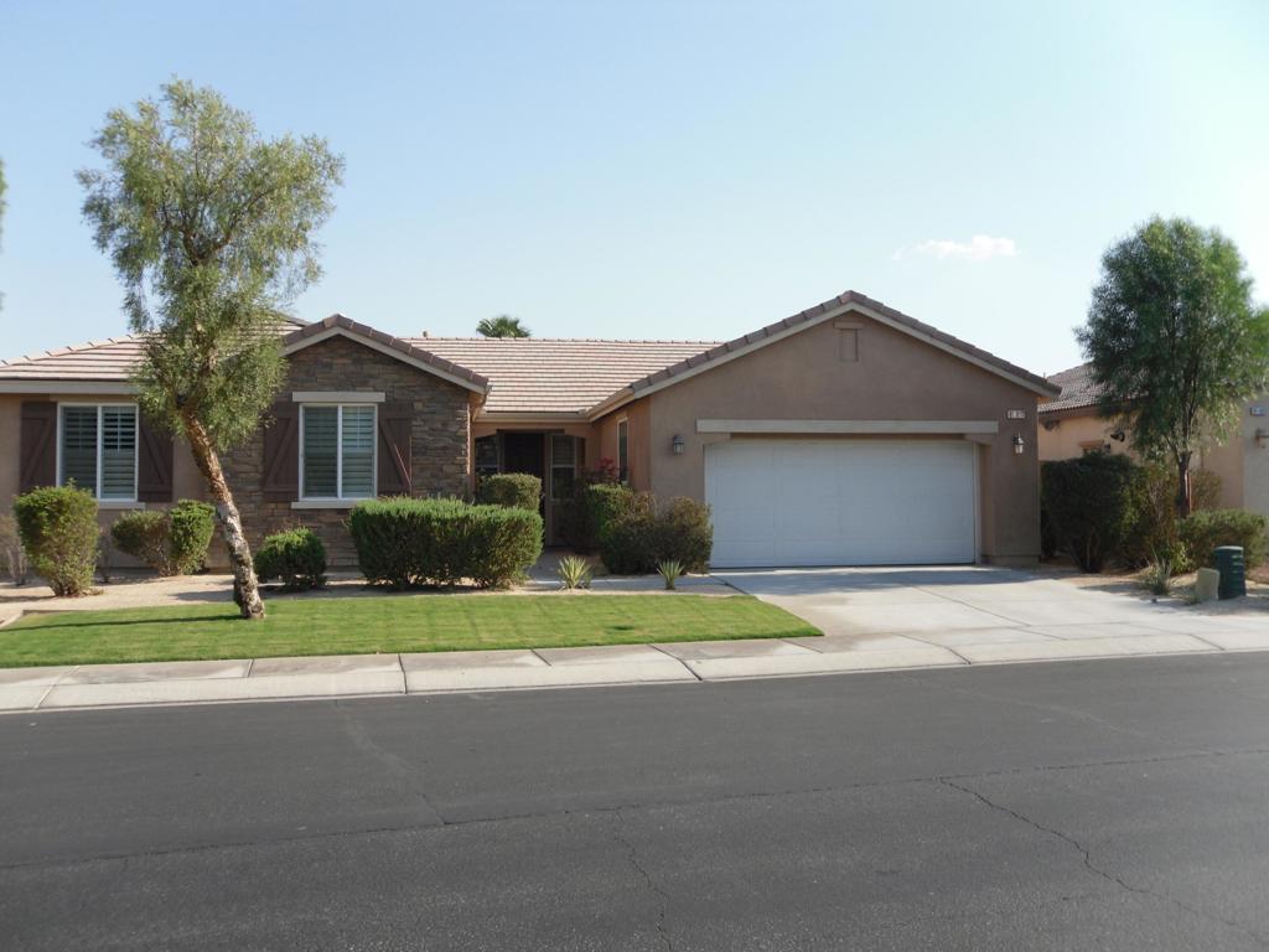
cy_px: 476
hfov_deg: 52.6
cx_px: 634
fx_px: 1283
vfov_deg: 40.7
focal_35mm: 35
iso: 80
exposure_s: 1/125
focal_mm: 6.3
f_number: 8.2
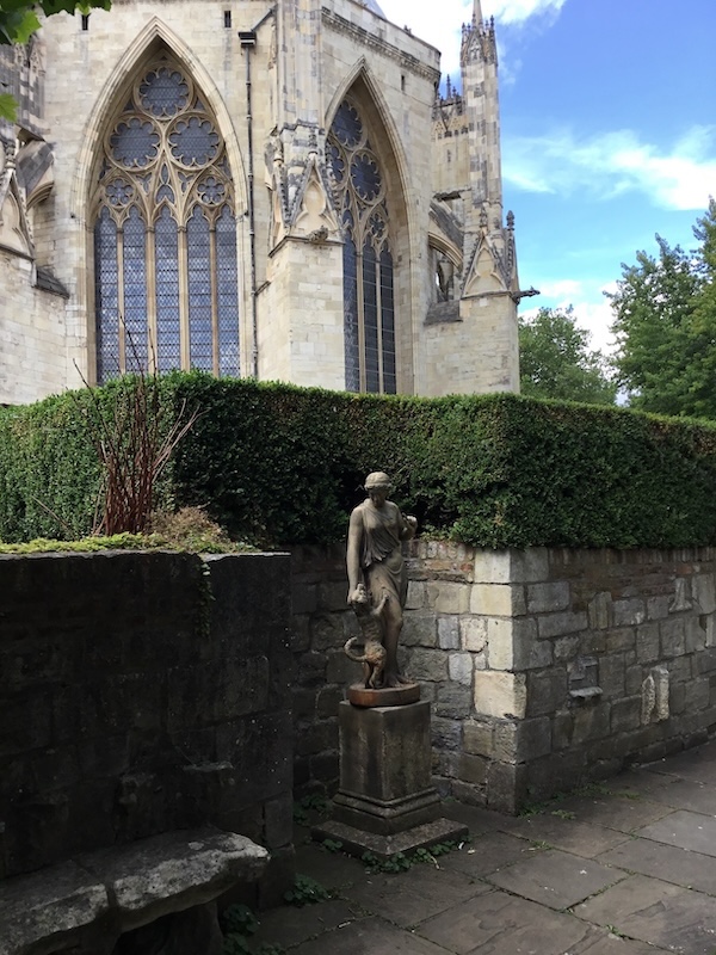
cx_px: 358
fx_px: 855
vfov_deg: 58.4
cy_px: 478
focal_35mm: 31
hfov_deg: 45.4
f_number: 2.4
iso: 25
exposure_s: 1/370
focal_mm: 3.3
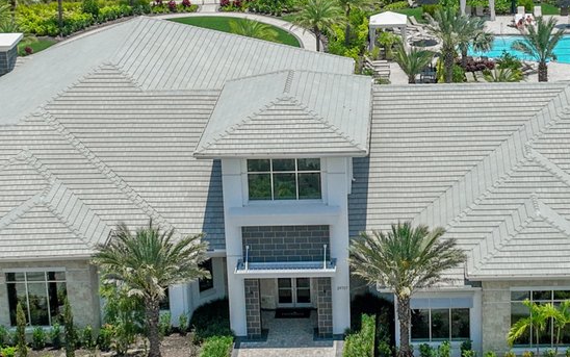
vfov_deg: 13.7
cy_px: 106
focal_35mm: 95
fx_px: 1476
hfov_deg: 21.7
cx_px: 399
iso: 100
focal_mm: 12.29
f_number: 2.8
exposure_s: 1/4000
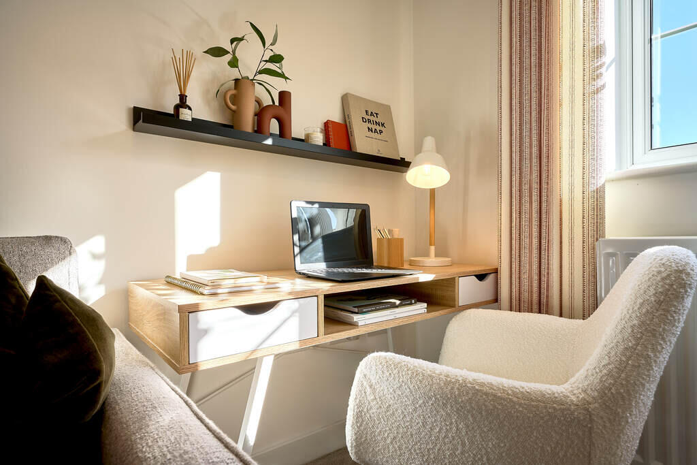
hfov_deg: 85.1
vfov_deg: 63.0
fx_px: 380
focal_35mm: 20
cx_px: 348
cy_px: 232
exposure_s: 1/25
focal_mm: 19.6
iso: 100
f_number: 10
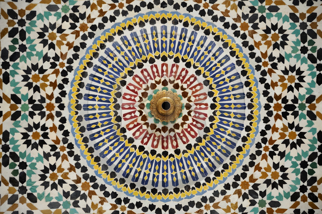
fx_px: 518
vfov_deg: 23.3
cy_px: 107
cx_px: 161
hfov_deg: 34.5
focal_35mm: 58
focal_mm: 58
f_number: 3.2
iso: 400
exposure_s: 1/60
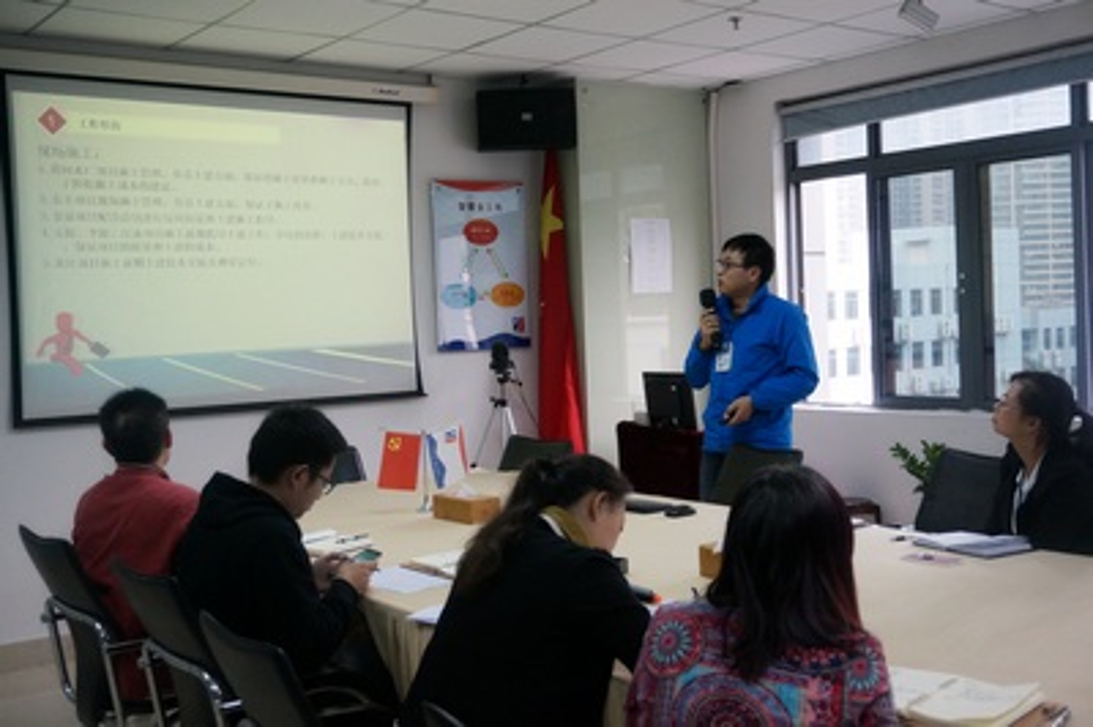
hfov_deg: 48.0
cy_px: 364
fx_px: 1229
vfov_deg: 33.0
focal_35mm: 40
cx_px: 546
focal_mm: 27
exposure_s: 1/160
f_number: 4.5
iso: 1000
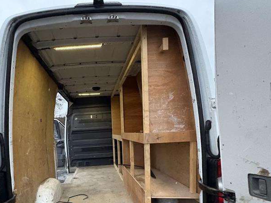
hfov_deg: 77.4
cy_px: 145
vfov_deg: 60.9
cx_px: 100
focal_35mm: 21
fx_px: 164
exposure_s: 1/55
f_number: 2.2
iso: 1000
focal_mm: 2.22
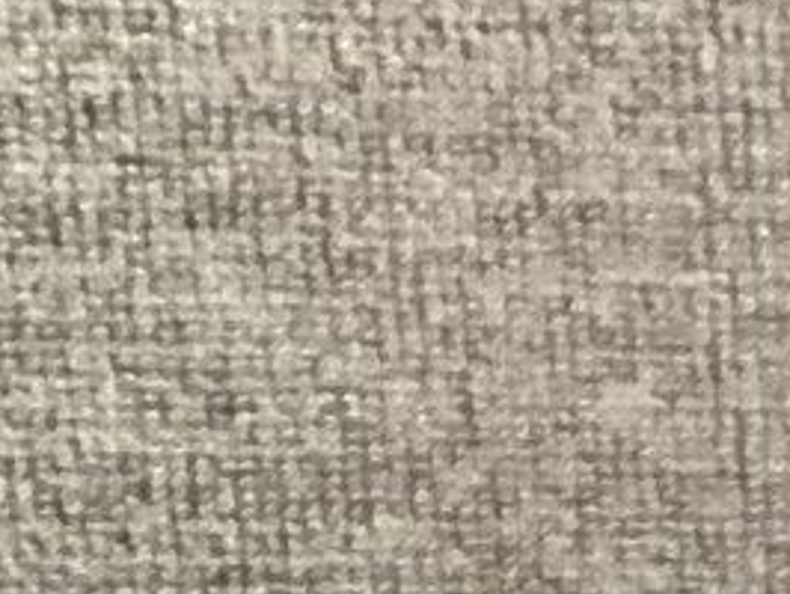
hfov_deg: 10.6
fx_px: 4020
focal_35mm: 176
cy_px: 1264
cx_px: 1380
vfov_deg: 8.0
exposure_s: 1/30
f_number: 2.4
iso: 320
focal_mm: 3.3
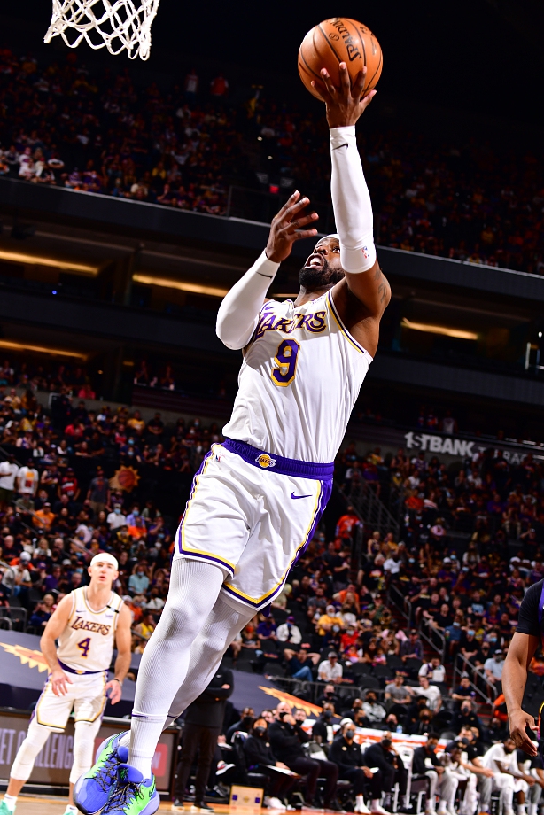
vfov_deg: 22.9
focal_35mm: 89
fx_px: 2016
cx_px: 295
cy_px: 434
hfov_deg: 15.4
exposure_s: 1/250
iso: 320
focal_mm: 80
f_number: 5.6
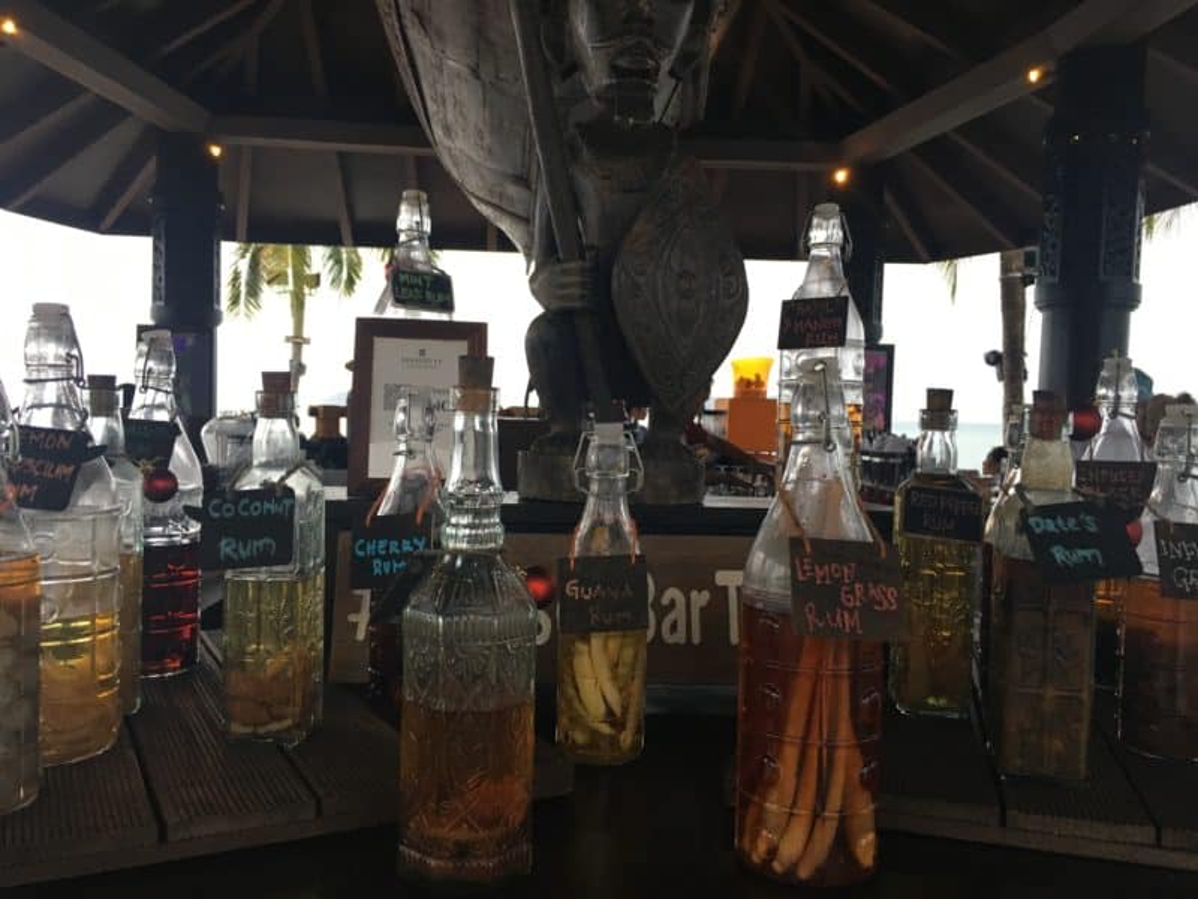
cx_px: 599
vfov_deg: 48.2
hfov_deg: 61.7
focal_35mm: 29
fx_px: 1004
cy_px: 450
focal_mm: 4.15
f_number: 2.2
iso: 50
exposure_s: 1/33
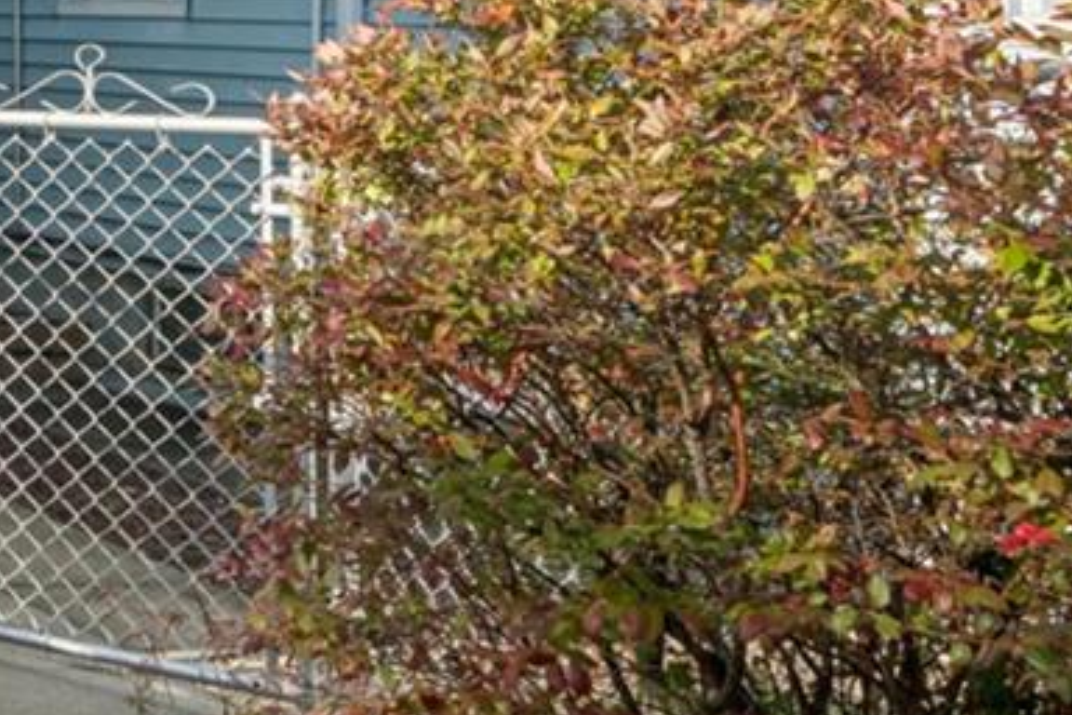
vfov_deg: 16.7
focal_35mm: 80
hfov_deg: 15.8
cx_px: -1374
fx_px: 2382
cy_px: 18
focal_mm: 15
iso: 125
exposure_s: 1/320
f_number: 8
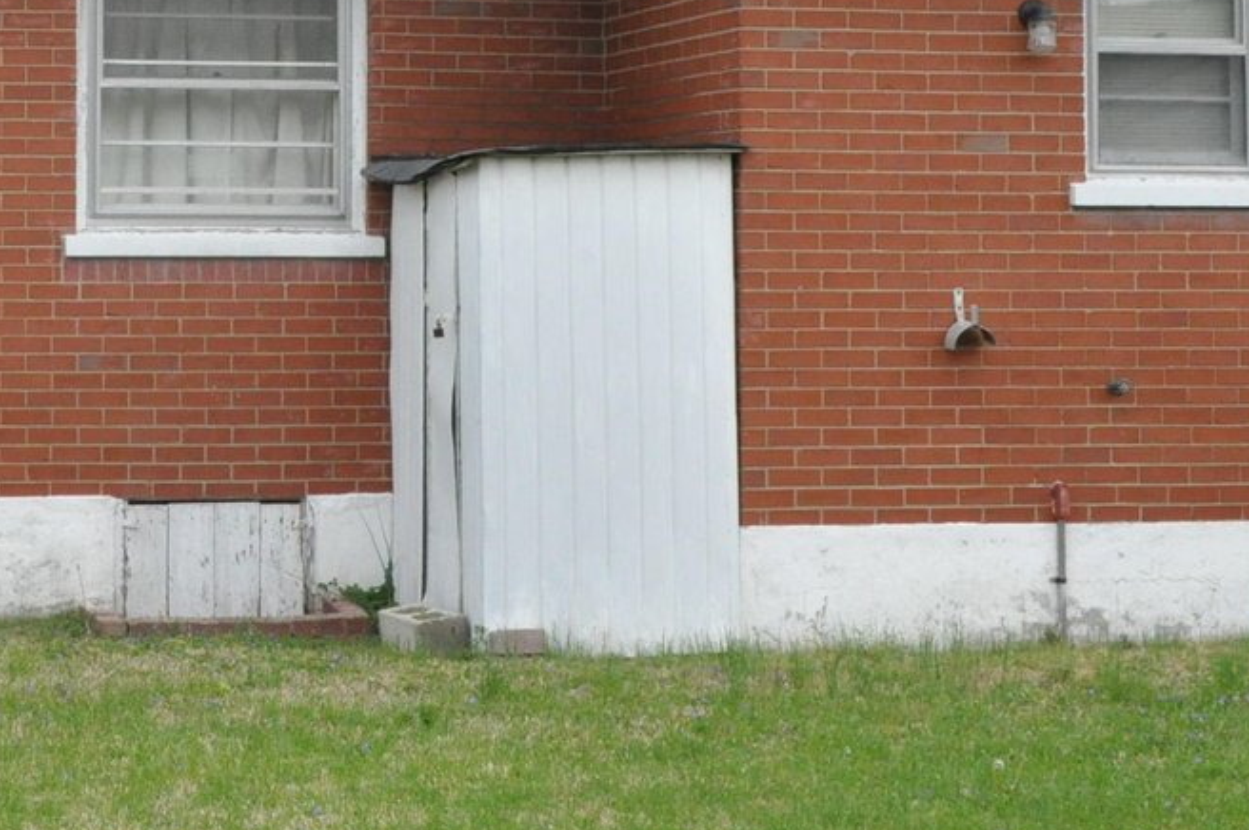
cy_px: 77
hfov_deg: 23.1
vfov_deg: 15.7
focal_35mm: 86
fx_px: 2981
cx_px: 125
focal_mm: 22
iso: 1600
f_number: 14
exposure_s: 1/800
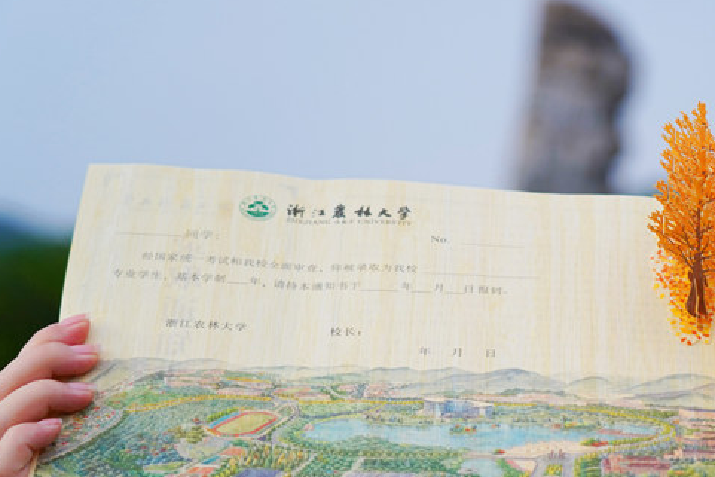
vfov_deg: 12.1
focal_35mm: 113
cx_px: 560
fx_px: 2245
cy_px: 314
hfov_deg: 18.0
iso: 400
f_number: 4
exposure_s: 1/1250
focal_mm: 68
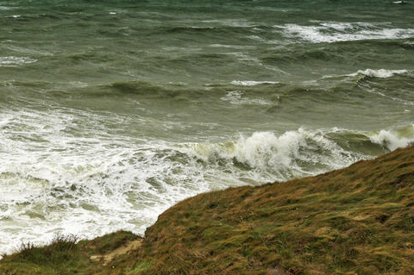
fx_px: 827
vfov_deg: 18.9
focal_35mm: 72
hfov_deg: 26.9
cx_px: 26
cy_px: 158
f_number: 8
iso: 200
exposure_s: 1/250
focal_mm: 18
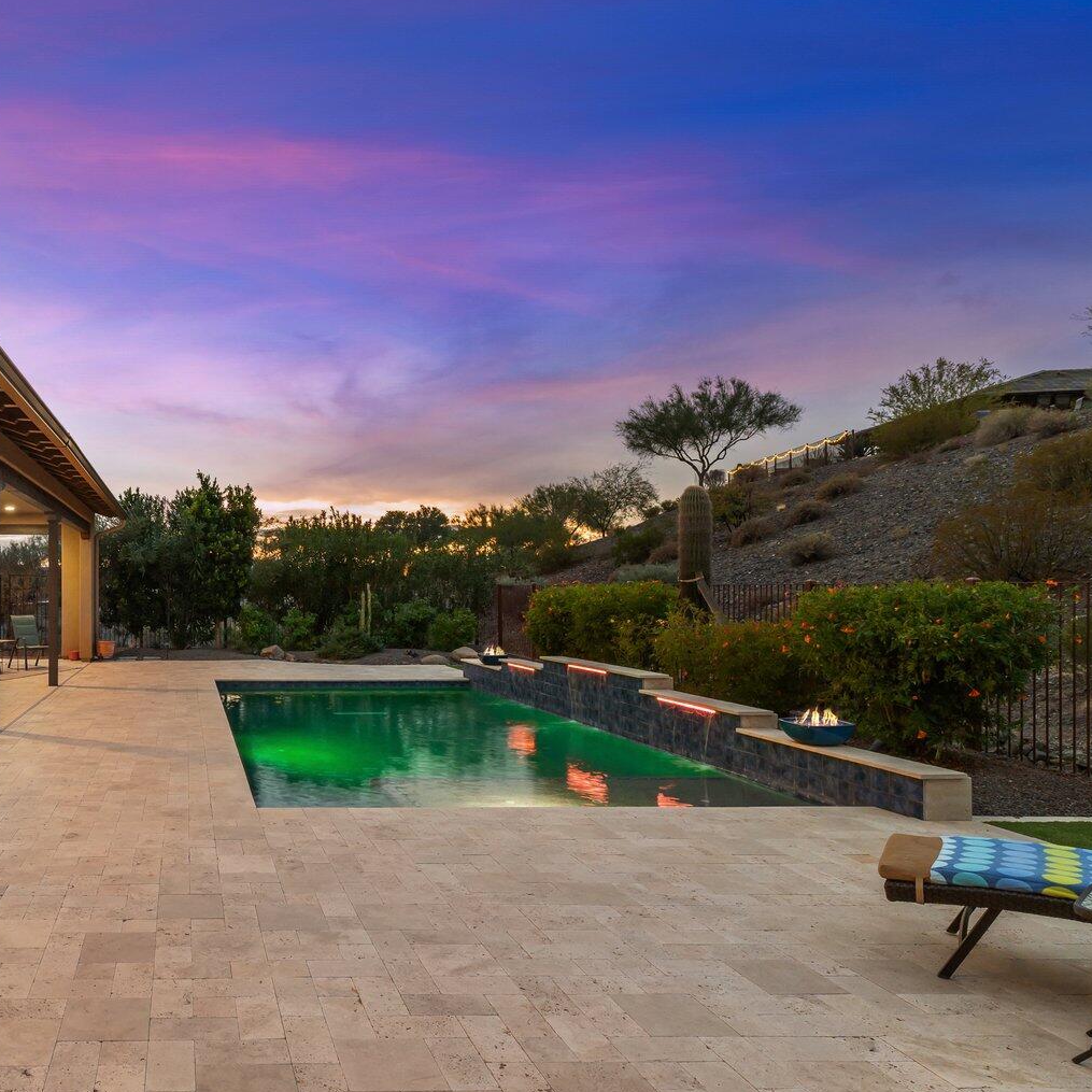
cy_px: 574
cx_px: 190
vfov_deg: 65.0
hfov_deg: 59.0
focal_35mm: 24
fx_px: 857
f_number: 8
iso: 400
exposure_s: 1/2.5
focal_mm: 14
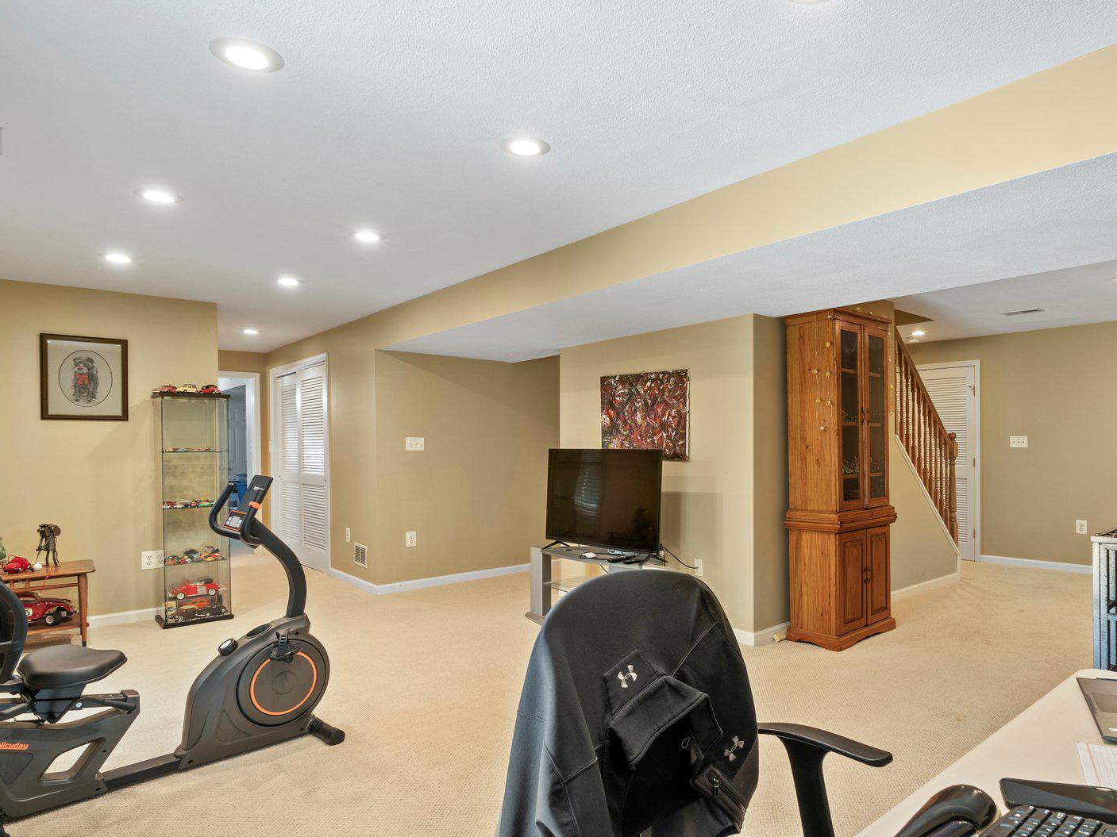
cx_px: 678
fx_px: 678
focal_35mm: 21
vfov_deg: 63.4
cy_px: 448
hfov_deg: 78.0
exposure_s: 1.6
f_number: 8
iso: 100
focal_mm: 10
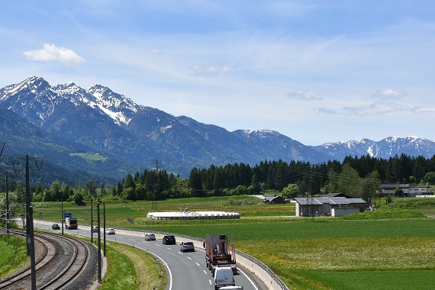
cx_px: 147
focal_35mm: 90
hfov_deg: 22.5
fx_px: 1087
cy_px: 224
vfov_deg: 15.1
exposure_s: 1/250
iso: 250
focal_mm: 38
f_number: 16
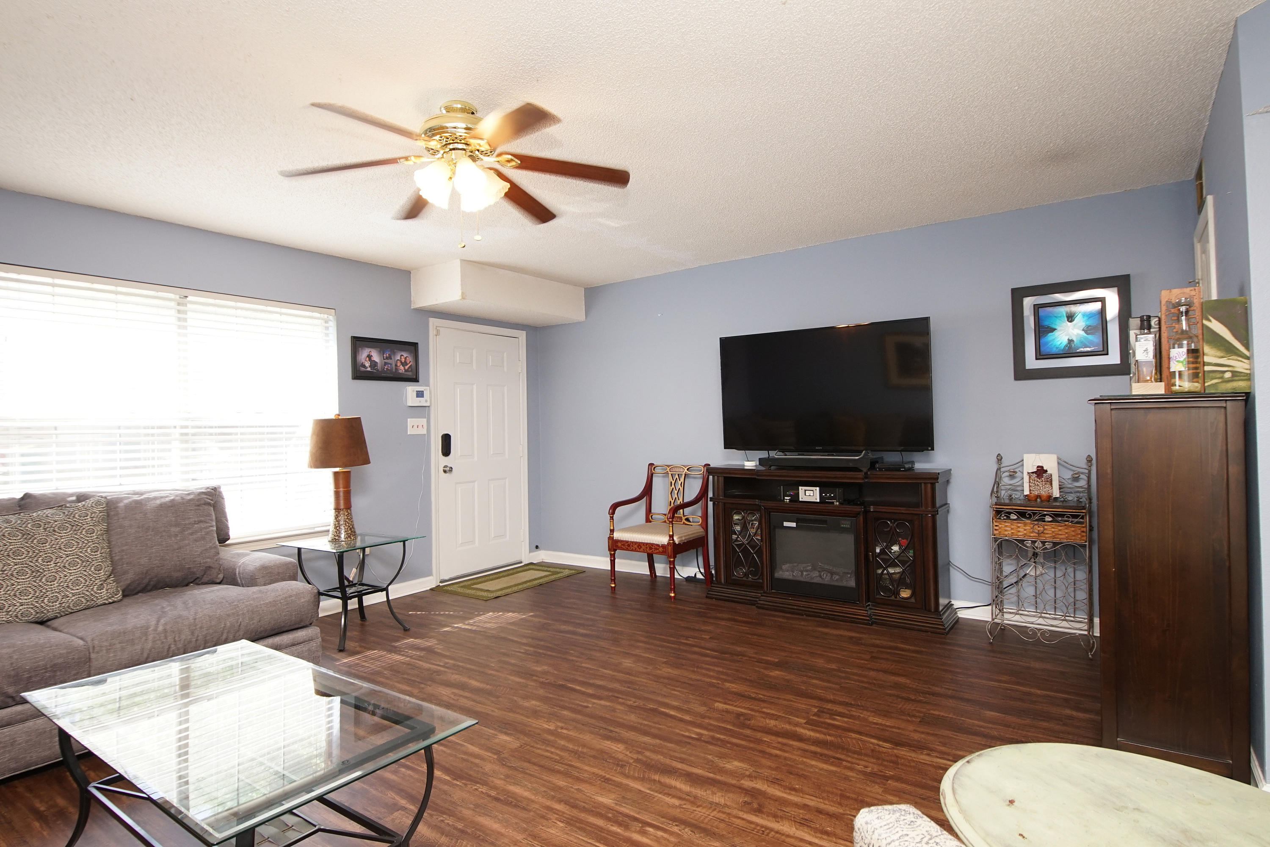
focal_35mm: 18
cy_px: 424
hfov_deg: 90.0
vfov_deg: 67.4
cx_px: 635
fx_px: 635
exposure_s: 1/60
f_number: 4.5
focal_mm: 12
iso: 640
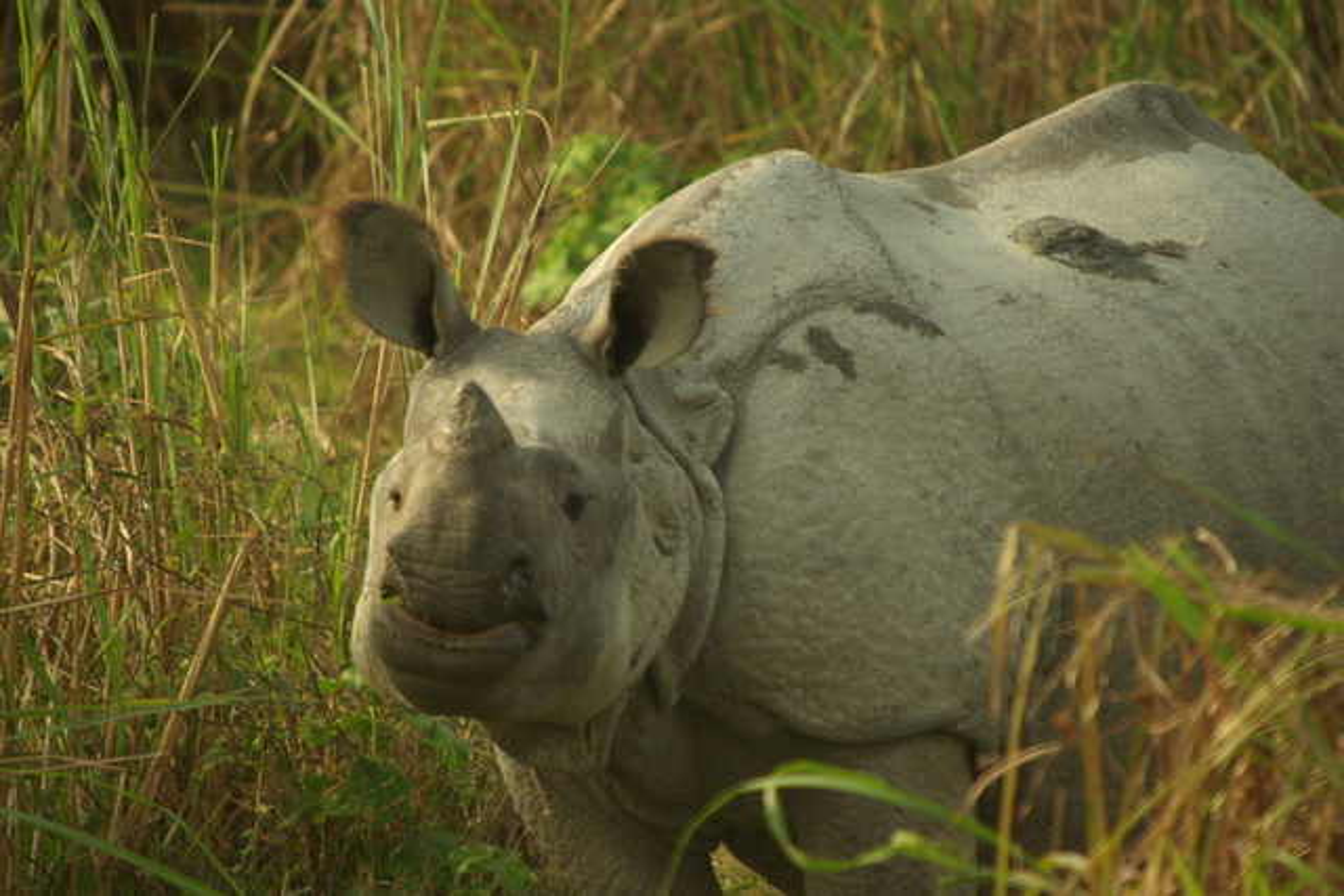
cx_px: 672
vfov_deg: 1.8
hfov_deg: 2.7
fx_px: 28005
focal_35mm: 750
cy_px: 448
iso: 200
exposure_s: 1/180
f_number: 6.7
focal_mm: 500
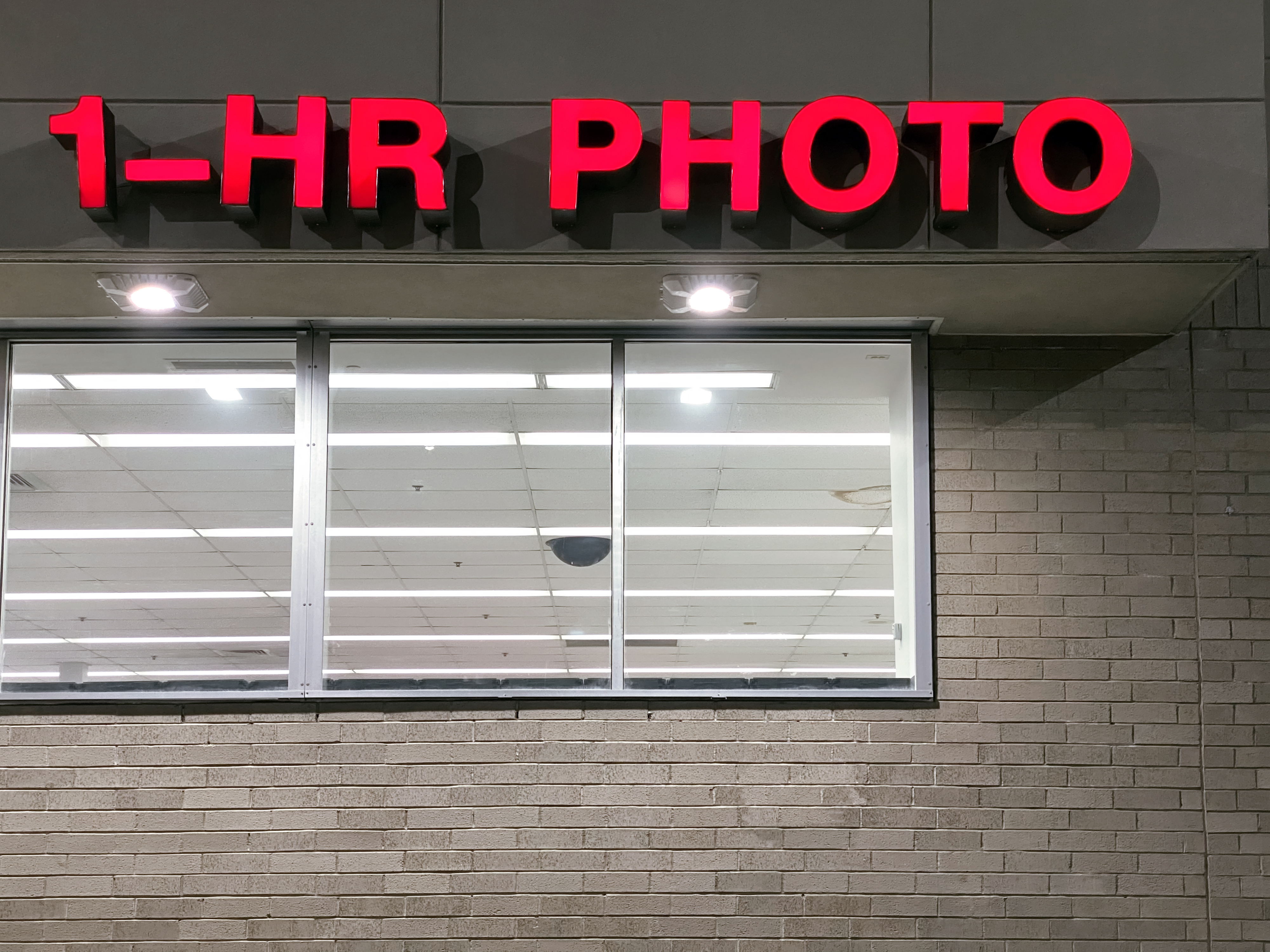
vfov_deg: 28.0
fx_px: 1908
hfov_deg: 36.8
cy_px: 476
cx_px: 635
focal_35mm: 52
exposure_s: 1/60
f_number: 2
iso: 320
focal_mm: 6
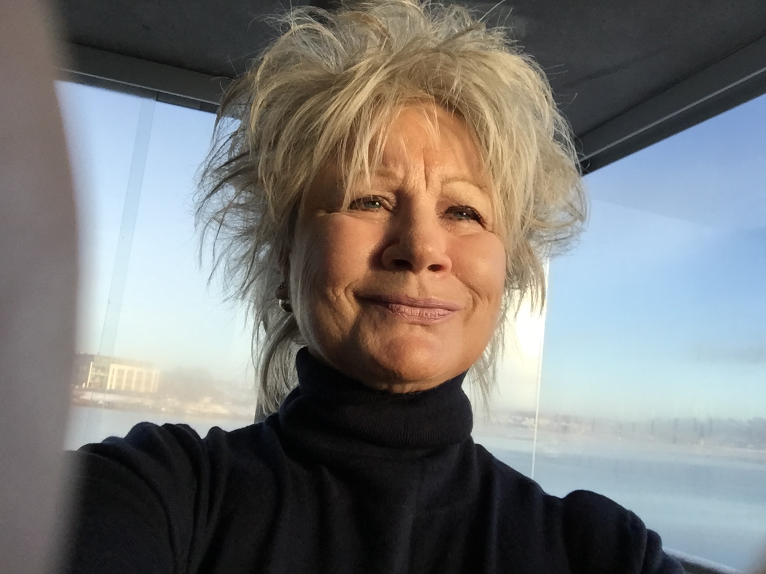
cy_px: 287
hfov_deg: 58.4
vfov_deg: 45.4
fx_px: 686
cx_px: 383
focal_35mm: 31
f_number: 2.2
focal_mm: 2.65
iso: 32
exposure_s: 1/494
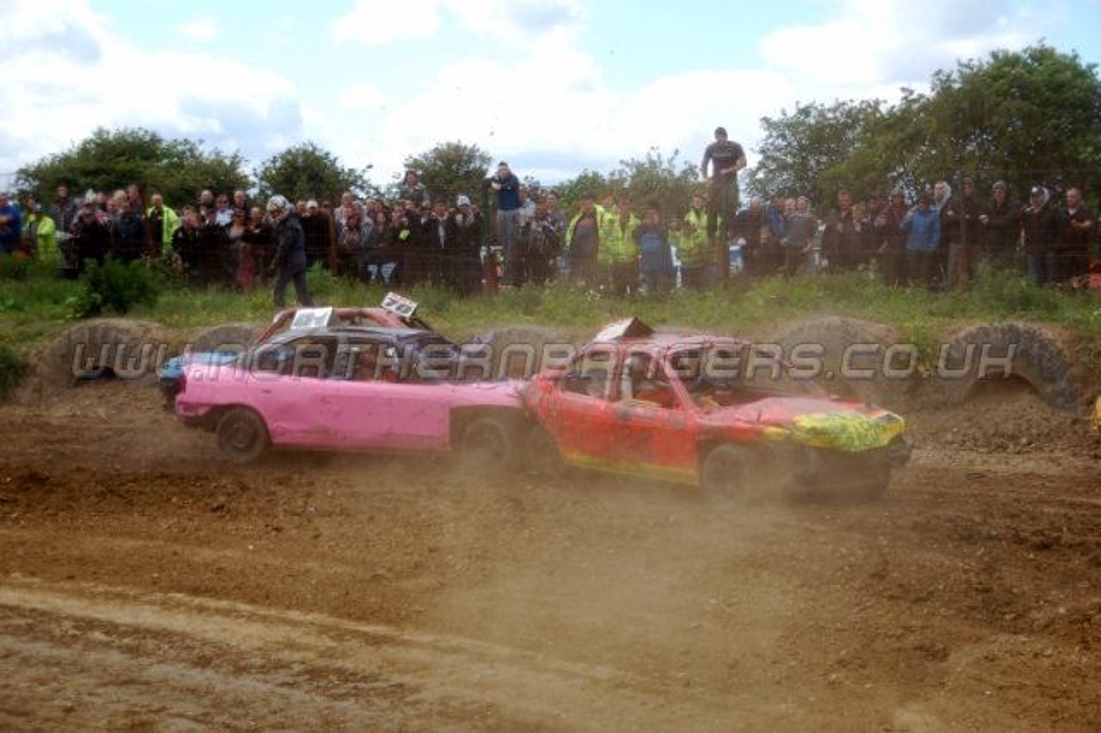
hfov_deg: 29.3
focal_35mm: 69
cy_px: 366
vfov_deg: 19.7
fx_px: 2109
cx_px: 550
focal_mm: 46
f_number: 5
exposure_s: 1/1000
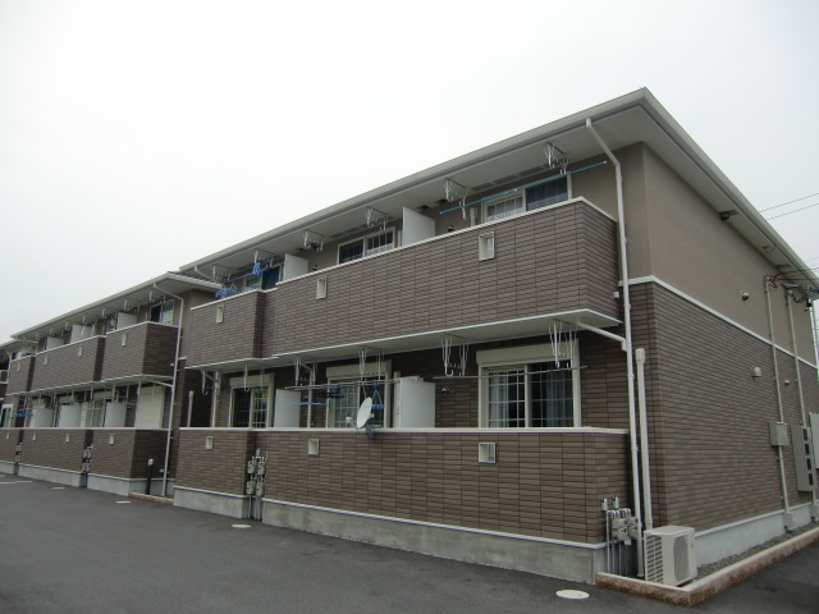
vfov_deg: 56.8
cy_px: 307
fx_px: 568
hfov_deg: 71.6
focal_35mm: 24
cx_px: 410
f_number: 3.2
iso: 64
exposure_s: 1/800
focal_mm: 4.3
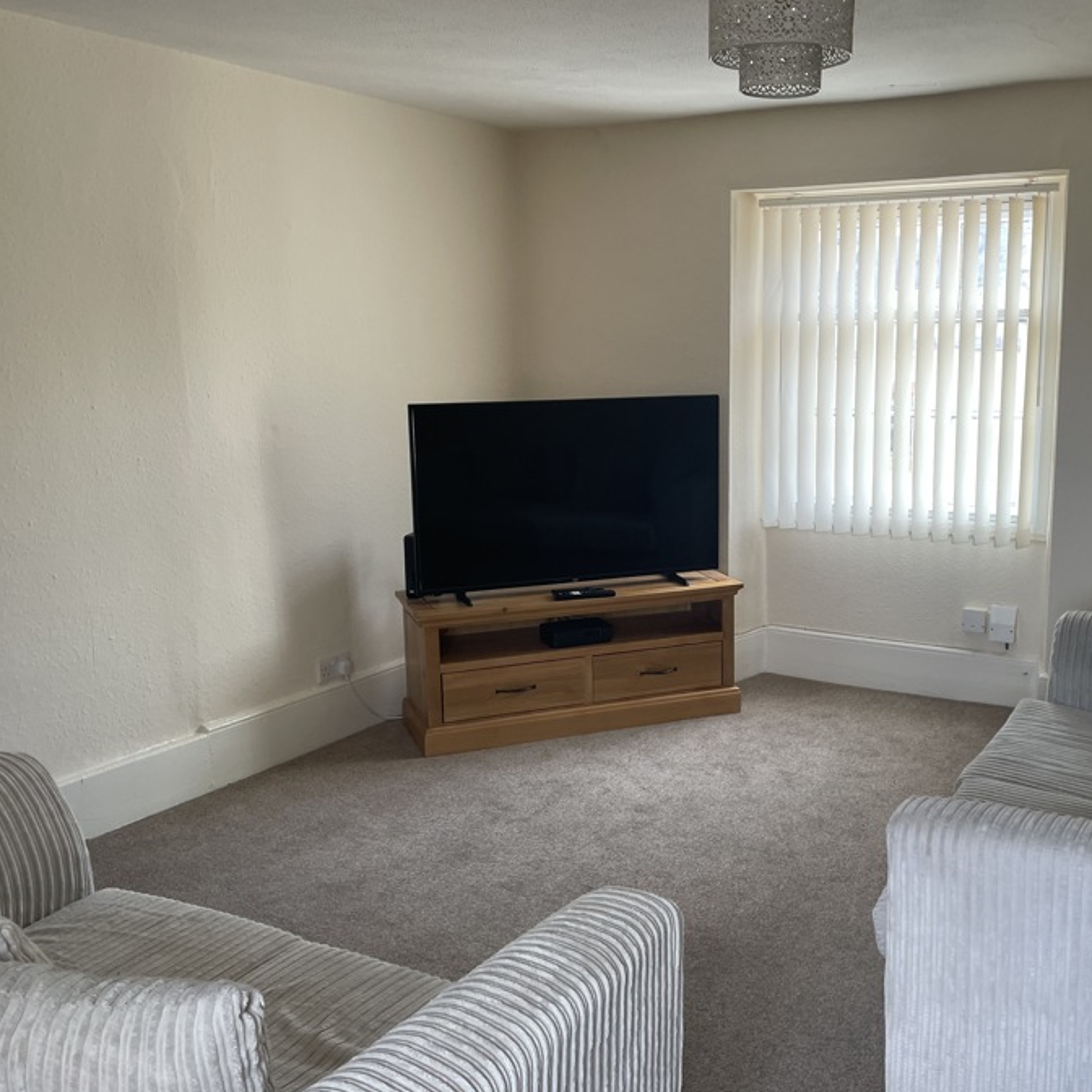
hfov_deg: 47.0
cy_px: 557
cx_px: 655
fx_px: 1249
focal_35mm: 35
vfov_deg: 47.2
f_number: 1.6
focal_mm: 4.2
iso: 80
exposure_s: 1/121
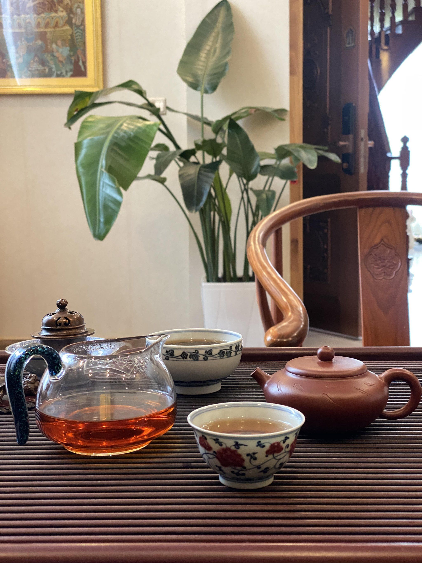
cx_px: 211
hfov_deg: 28.0
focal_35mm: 52
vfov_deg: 36.8
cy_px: 282
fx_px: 845
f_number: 2
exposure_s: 1/50
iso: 250
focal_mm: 6
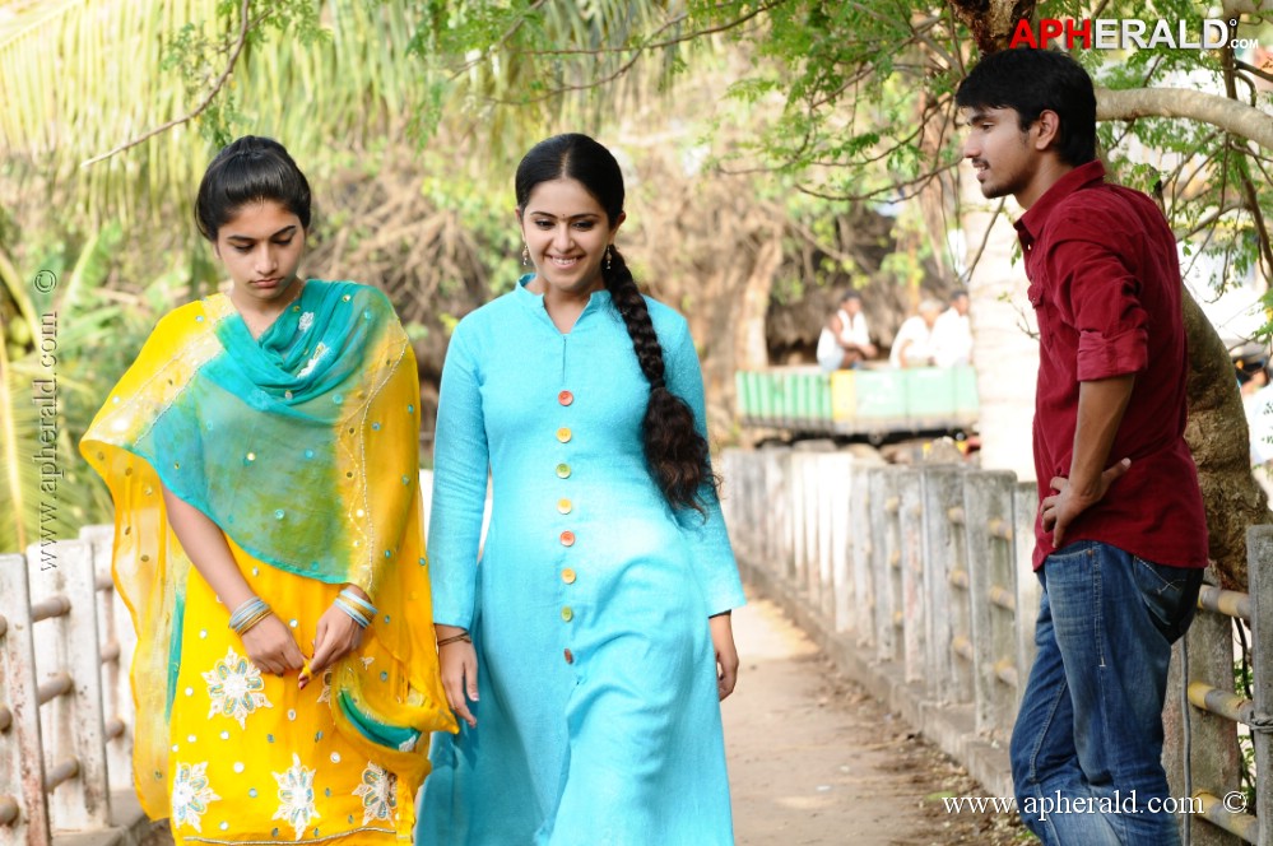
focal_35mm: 129
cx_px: 636
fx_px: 4557
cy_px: 423
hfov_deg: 15.9
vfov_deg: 10.6
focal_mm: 86
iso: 200
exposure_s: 1/125
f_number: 5.6
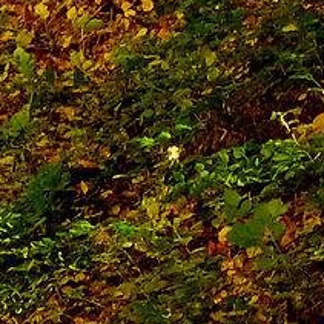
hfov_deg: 3.8
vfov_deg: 4.3
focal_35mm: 406
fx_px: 4299
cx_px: -1408
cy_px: -34
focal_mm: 27.7
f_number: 5.6
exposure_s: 1/30
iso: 640
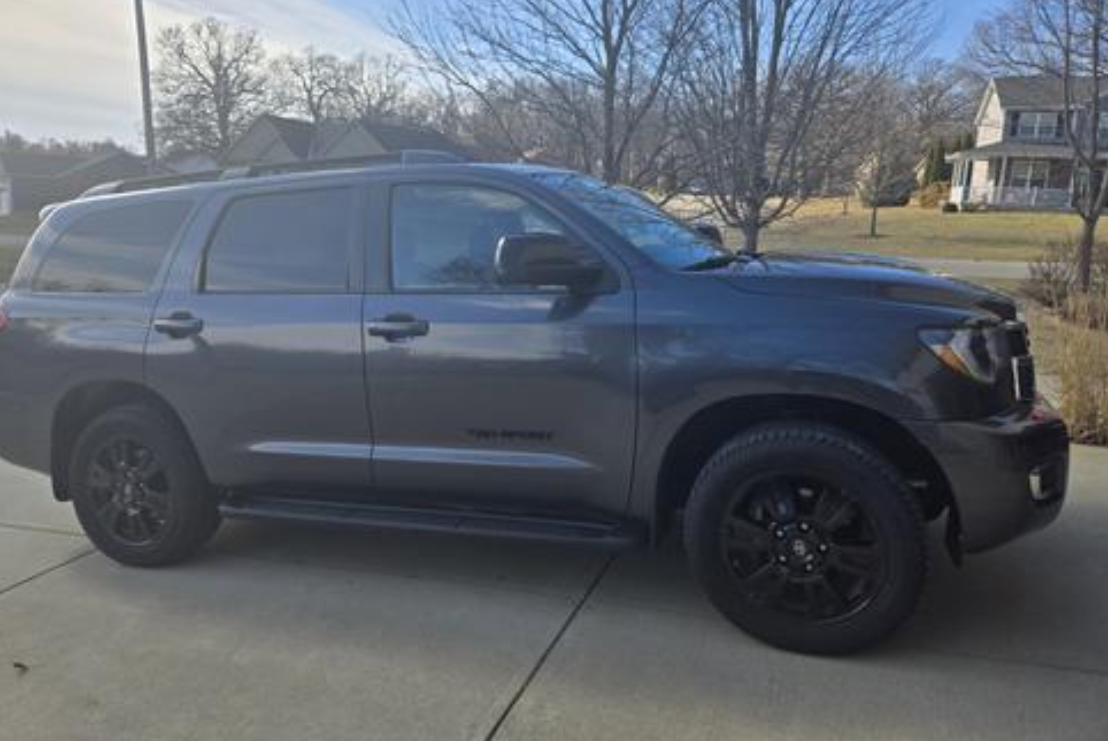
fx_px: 770
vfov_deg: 51.1
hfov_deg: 71.5
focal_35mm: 25
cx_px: 538
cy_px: 311
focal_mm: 5.4
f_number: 1.8
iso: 25
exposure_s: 1/1704
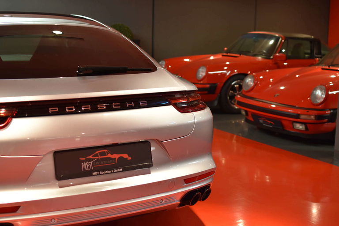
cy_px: 113
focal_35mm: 52
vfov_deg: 25.8
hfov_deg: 37.9
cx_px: 170
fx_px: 494
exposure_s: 1/60
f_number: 2.8
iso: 800
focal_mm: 35
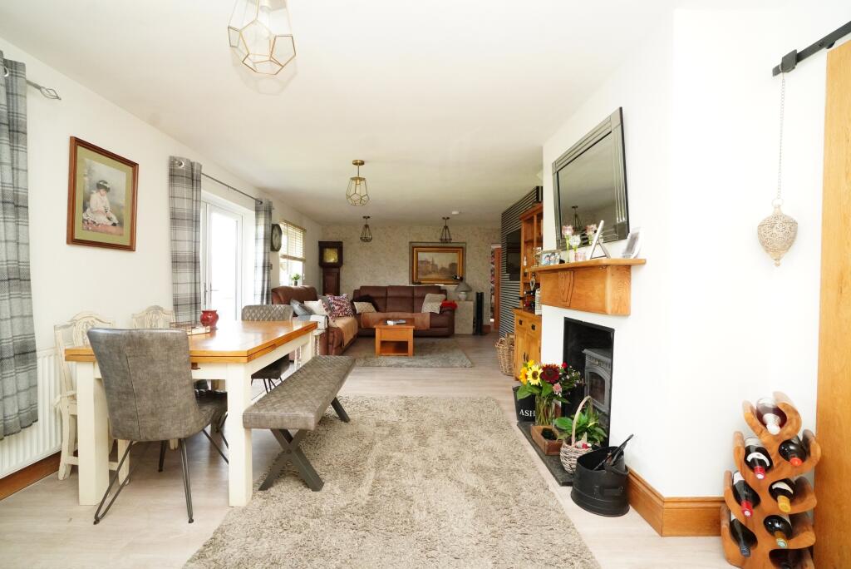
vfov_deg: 77.4
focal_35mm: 15
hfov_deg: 100.4
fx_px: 355
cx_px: 426
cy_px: 284
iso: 3200
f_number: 10
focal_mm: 10
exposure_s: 1/60
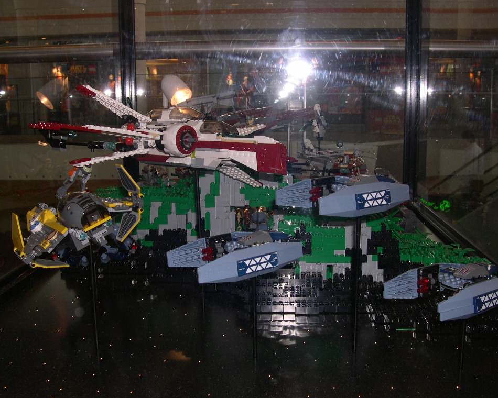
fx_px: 590
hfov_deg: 45.8
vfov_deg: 37.3
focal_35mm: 40
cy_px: 198
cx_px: 247
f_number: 7.6
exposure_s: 1/30
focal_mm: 8
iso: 100
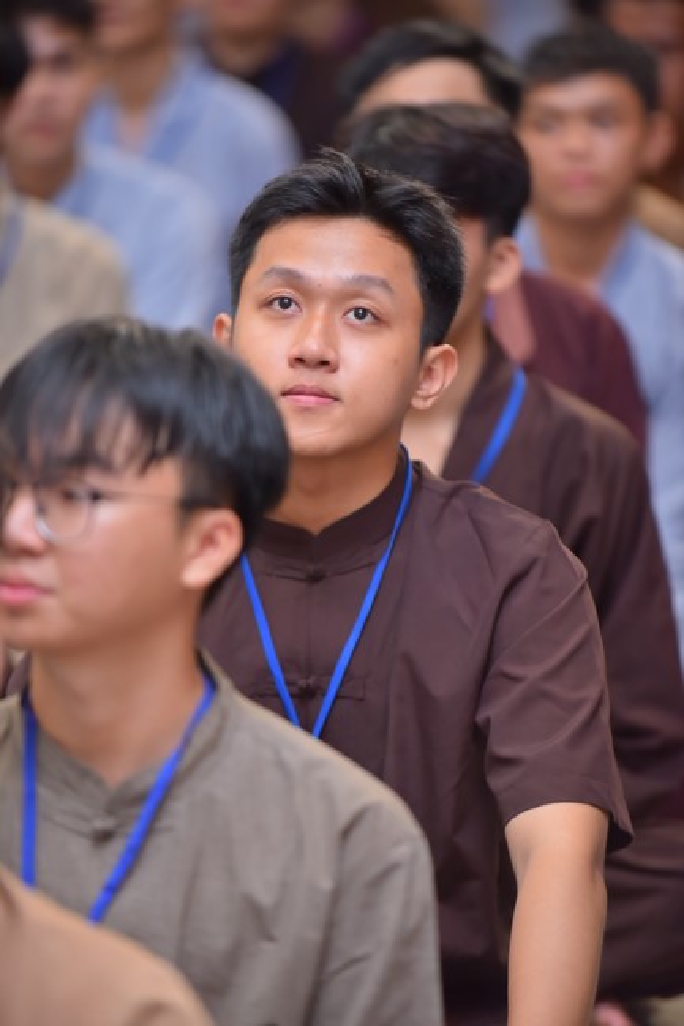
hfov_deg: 6.9
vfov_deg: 10.3
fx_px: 5703
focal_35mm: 200
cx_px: 342
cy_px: 513
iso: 1000
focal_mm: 200
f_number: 3.2
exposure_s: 1/160
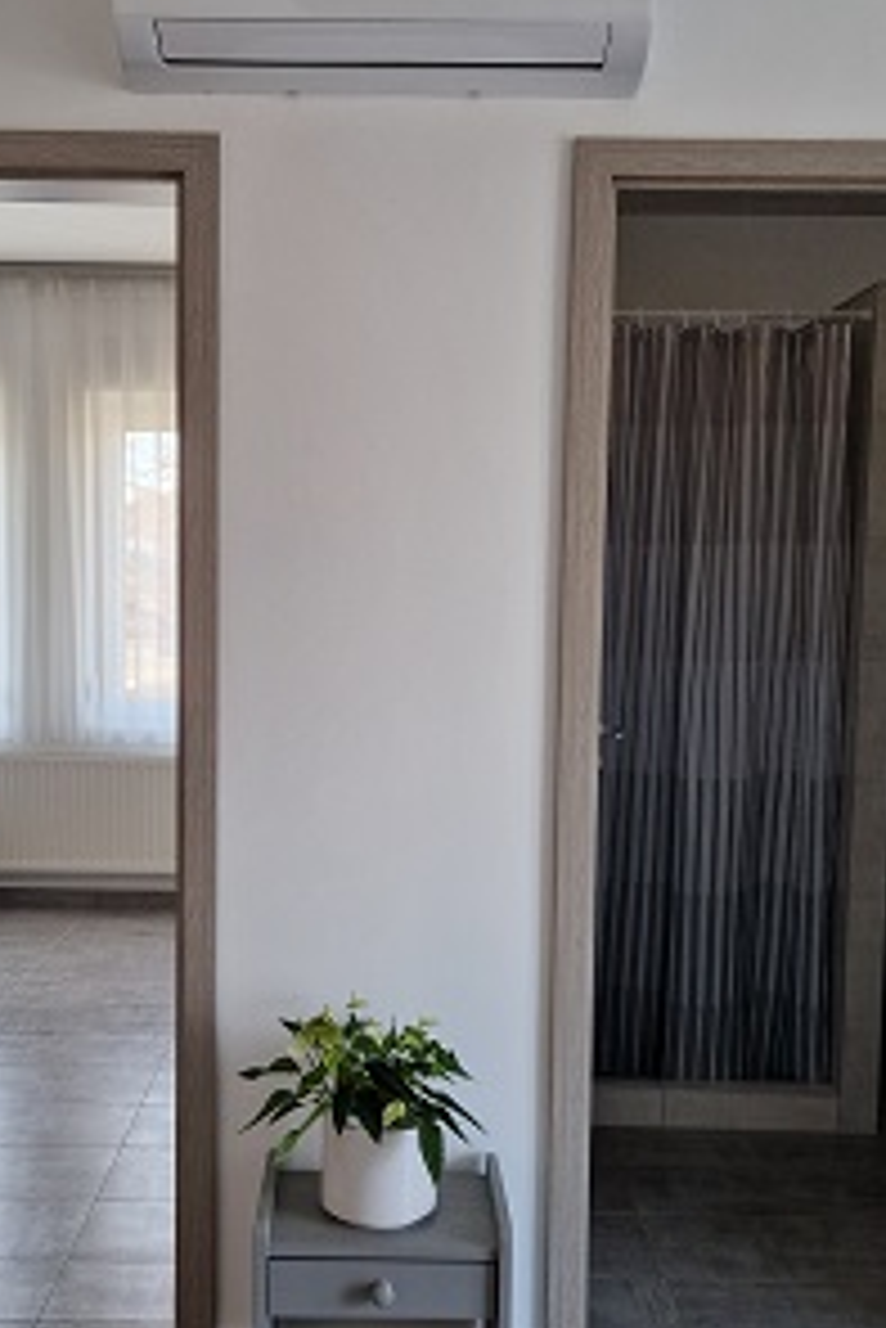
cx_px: 400
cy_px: 732
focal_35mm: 40
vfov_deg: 48.4
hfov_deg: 33.4
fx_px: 1475
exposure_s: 1/180
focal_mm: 5.4
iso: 250
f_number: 1.8
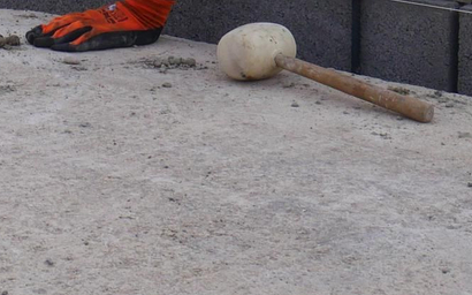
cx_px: -223
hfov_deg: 11.6
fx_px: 2238
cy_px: -319
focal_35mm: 174
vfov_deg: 7.2
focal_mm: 21
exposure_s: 1/320
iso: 200
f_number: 8
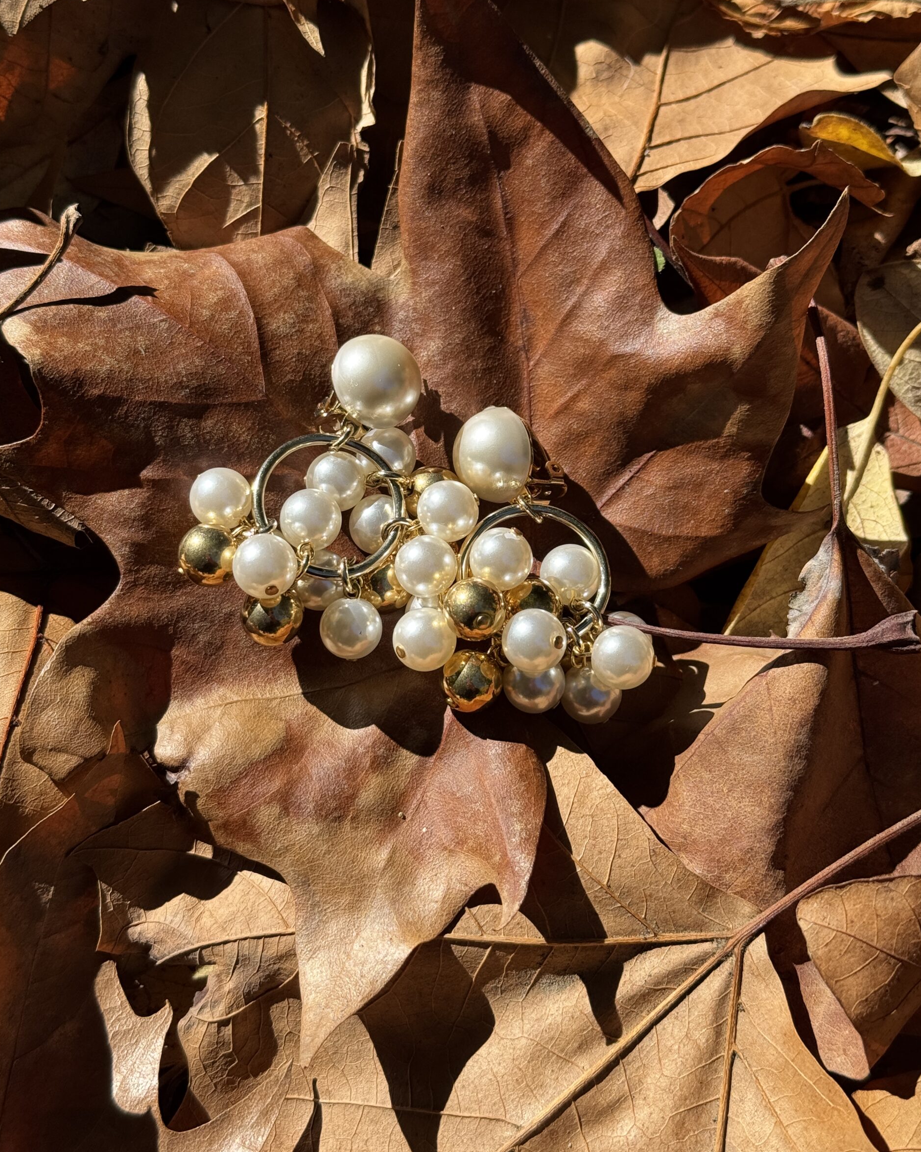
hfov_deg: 29.7
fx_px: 1738
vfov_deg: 36.6
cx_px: 455
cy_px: 528
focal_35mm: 51
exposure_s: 1/2833
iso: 64
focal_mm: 6.76
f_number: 1.78
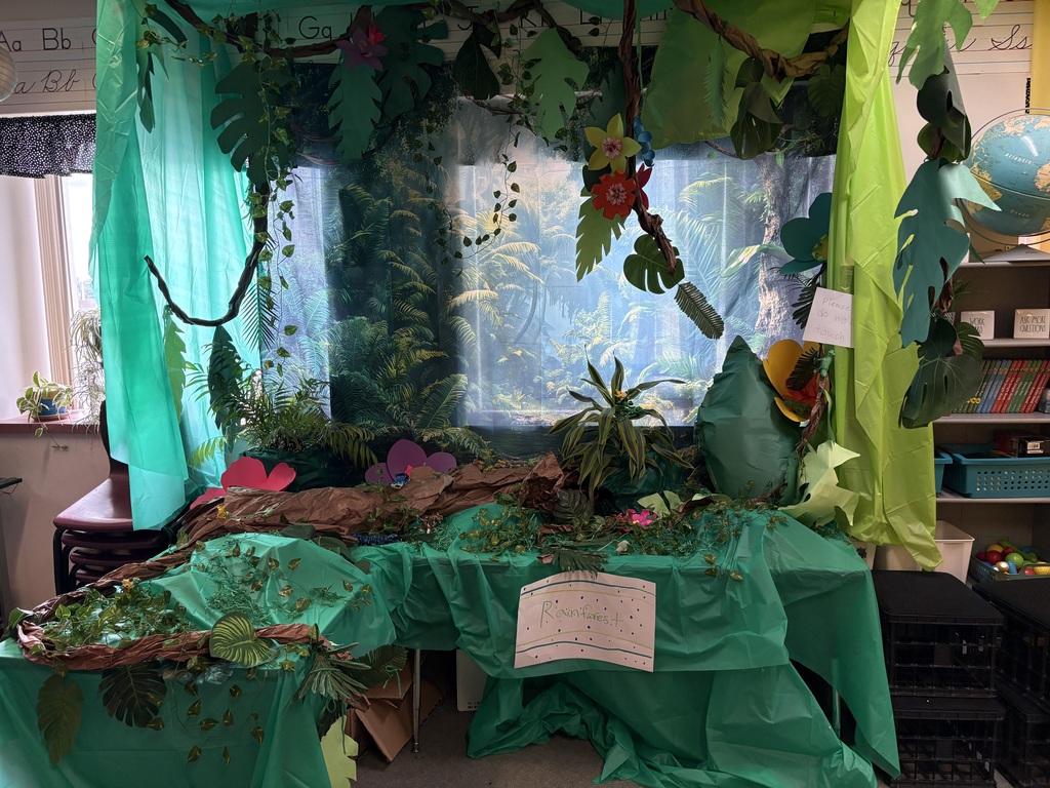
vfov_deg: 53.1
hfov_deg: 67.3
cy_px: 394
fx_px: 789
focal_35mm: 26
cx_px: 525
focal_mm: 5.96
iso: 160
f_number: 1.6
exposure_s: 1/60
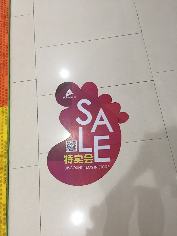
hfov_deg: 48.2
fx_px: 198
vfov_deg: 61.7
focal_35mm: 29
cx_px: 88
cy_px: 118
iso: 50
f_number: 2.2
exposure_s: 1/33
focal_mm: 4.15
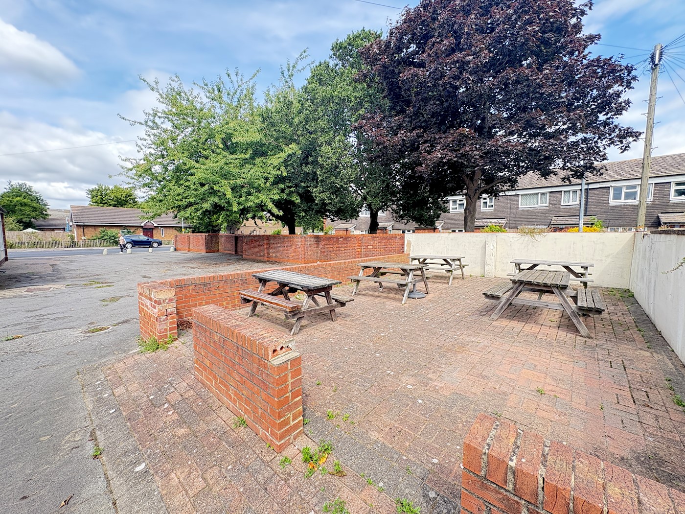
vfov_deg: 85.7
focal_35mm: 14
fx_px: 277
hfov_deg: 102.1
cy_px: 257
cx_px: 342
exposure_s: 1/238
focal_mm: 2.22
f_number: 2.2
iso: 64
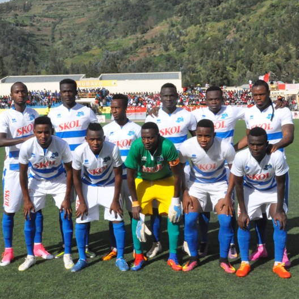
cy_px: 149
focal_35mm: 62
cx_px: 136
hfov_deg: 27.7
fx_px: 606
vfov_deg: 27.7
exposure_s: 1/2500
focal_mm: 32
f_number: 25
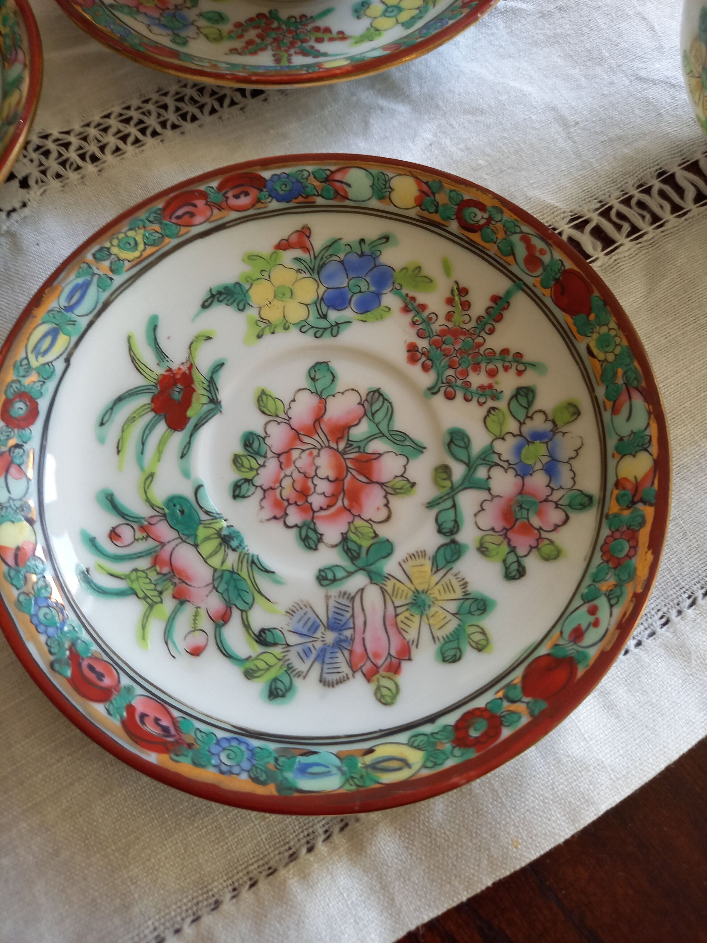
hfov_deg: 54.9
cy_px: 472
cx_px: 354
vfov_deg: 69.4
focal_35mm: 25
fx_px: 681
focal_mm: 4.65
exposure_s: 1/50
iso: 125
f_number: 1.8
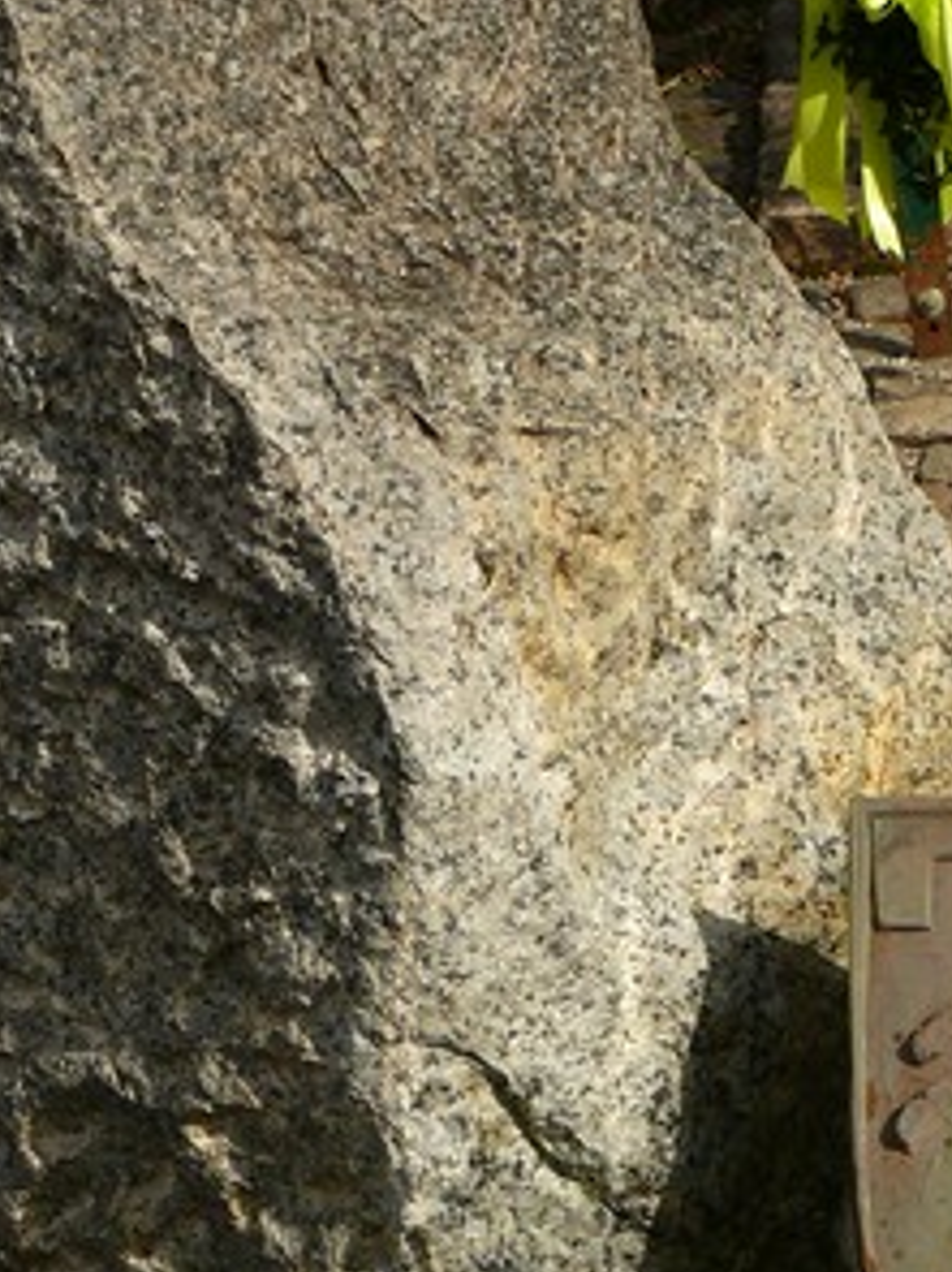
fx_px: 5321
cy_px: 1406
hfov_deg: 10.1
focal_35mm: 145
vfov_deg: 13.3
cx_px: 1107
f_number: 5
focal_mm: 12.1
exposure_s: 1/200
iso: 100
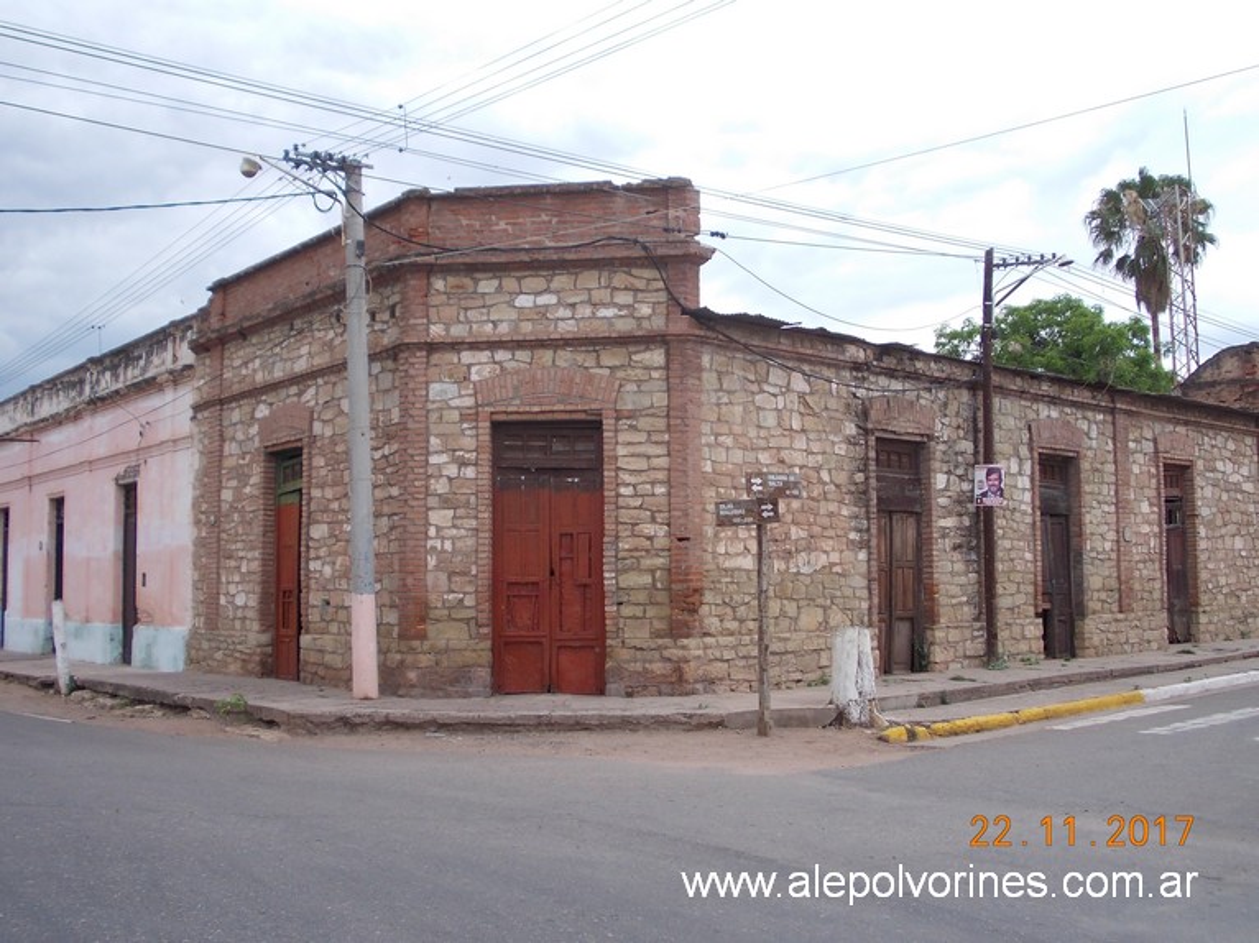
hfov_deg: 49.0
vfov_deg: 37.7
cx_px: 630
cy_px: 472
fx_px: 1382
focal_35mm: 38
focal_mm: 5.3
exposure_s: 1/400
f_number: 3.1
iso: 80
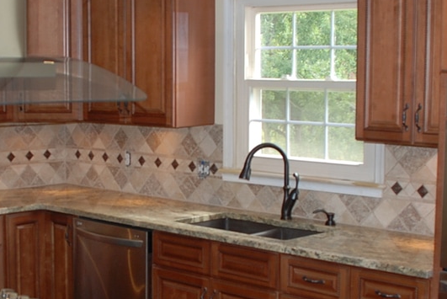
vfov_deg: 17.9
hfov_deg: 26.4
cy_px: 196
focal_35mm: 76
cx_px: 128
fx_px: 944
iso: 200
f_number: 3.5
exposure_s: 1/60
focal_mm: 18
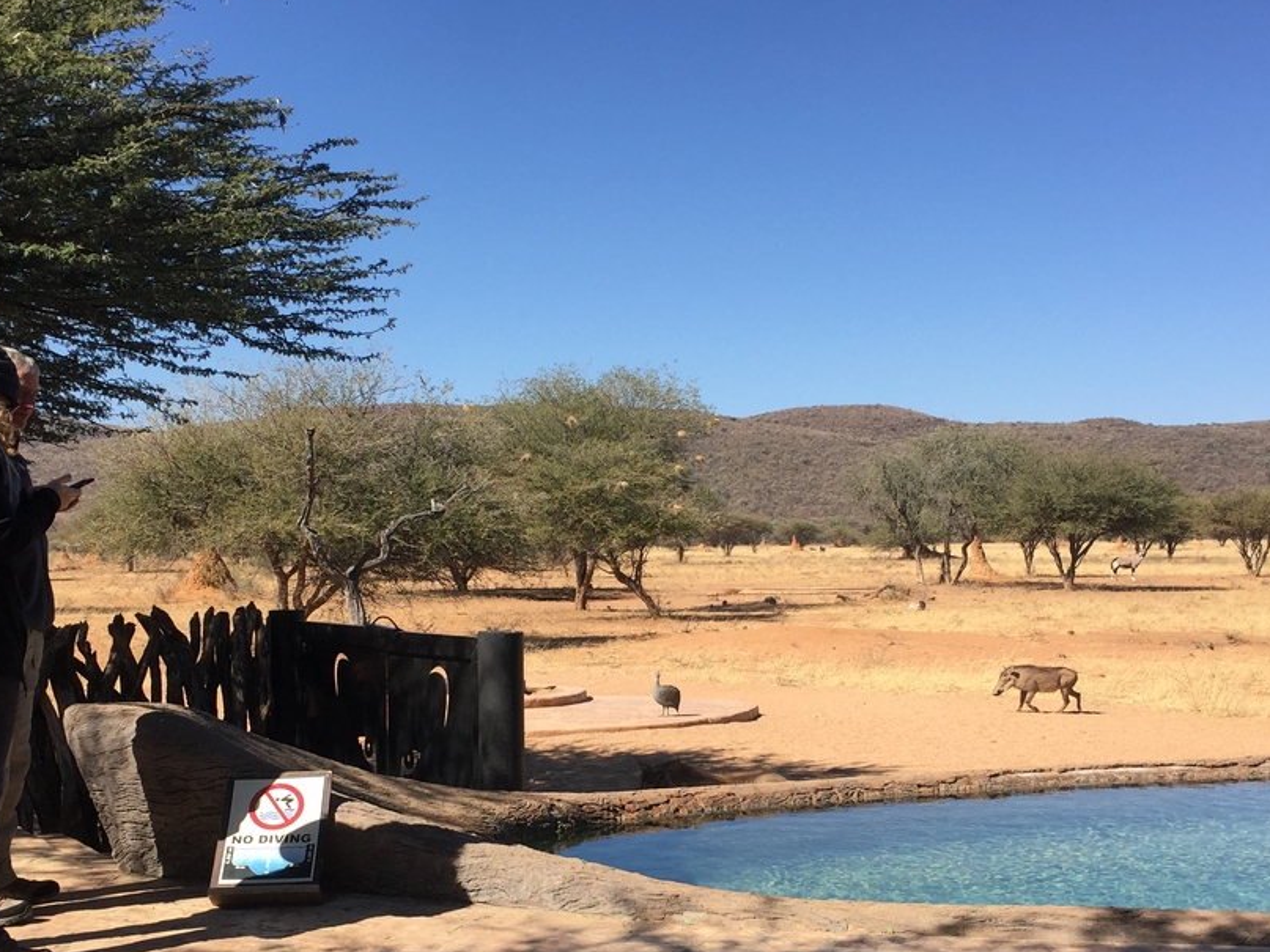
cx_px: 609
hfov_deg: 41.2
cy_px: 655
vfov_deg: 31.2
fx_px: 1687
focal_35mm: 46
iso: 32
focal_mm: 4.15
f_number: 2.2
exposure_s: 1/1582
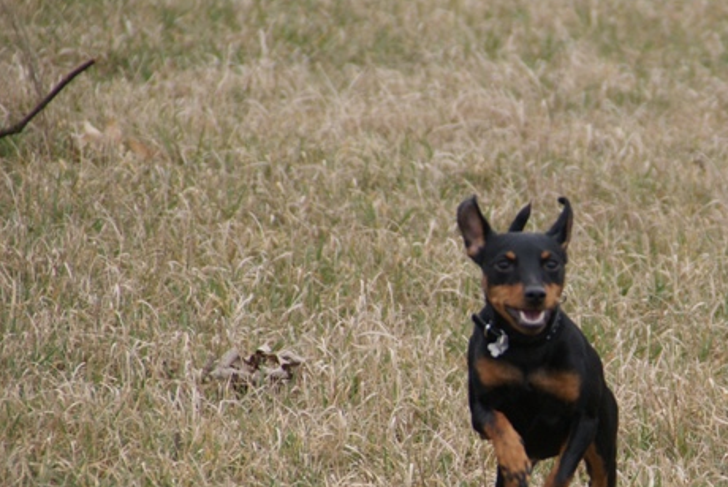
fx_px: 10569
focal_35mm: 522
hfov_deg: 3.9
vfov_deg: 2.6
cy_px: 362
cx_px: 617
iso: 250
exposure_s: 1/500
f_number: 6.3
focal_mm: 200
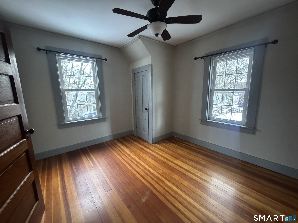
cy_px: 112
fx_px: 121
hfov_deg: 102.1
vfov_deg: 85.7
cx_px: 149
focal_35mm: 14
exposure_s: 1/45
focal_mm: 2.22
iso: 1250
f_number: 2.2
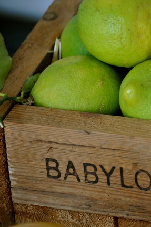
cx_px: 163
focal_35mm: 222
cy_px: 114
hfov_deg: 6.2
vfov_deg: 9.3
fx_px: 1396
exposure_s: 1/80
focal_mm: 98
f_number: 4.5
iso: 400
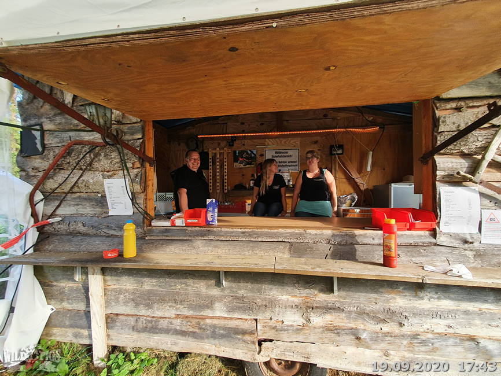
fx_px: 188
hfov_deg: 106.2
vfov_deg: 89.9
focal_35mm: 13
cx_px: 250
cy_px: 188
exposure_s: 1/50
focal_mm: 1.8
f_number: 2.2
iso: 50
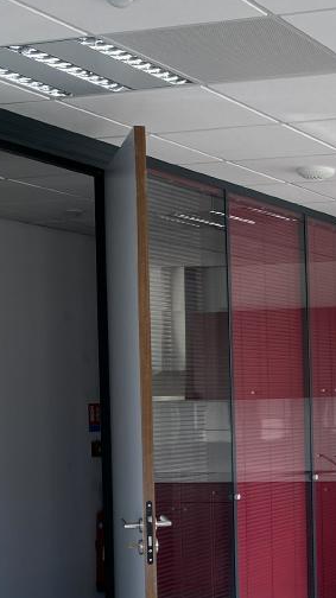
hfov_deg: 15.0
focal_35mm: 72
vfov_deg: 29.1
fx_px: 1142
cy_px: 406
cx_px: 560
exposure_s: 1/262
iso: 32
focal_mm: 4.25
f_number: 1.8
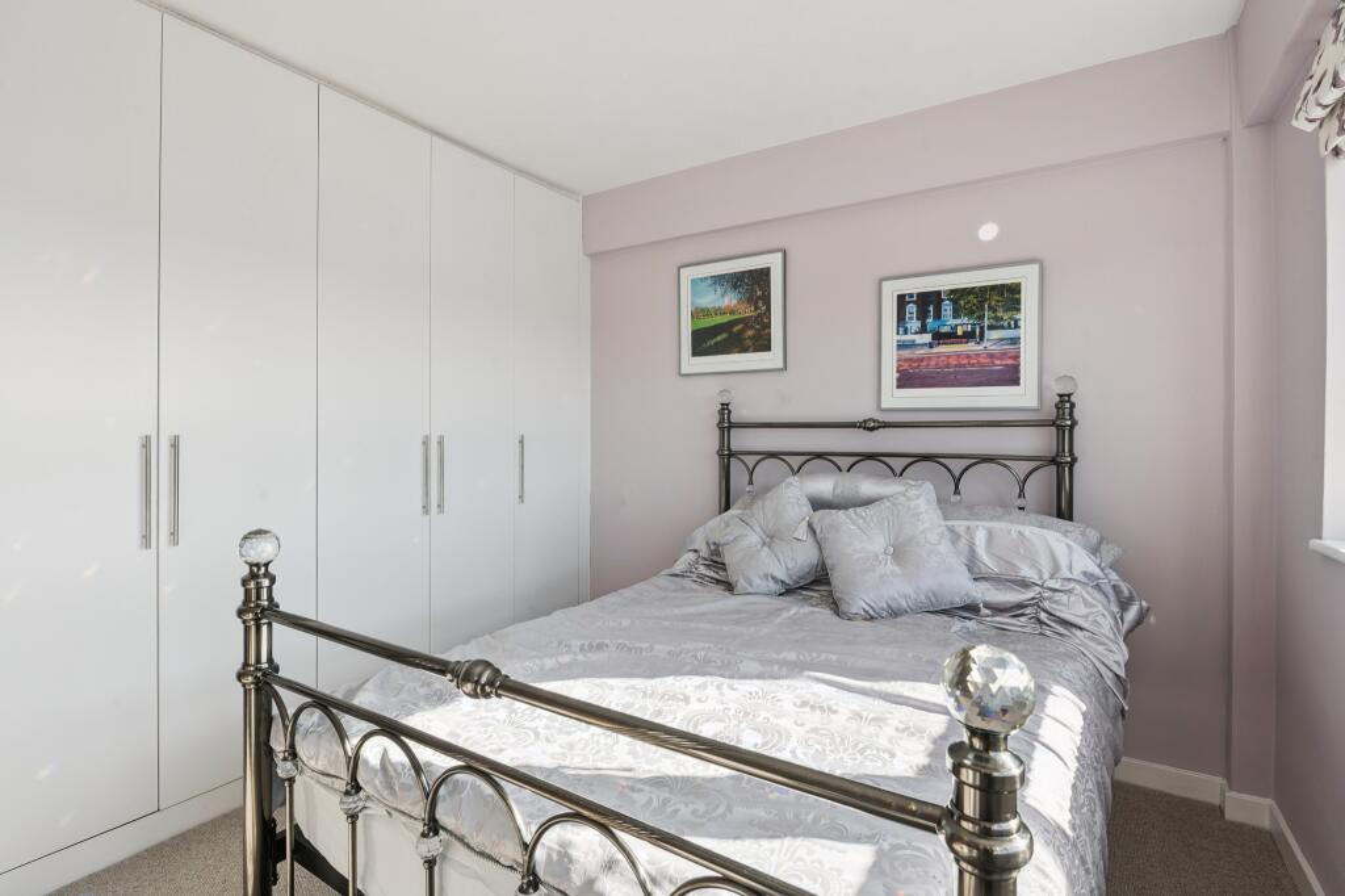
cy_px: 448
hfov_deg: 93.3
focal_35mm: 17
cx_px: 672
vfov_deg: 70.4
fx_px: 635
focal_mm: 17
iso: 200
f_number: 9
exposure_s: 1/40
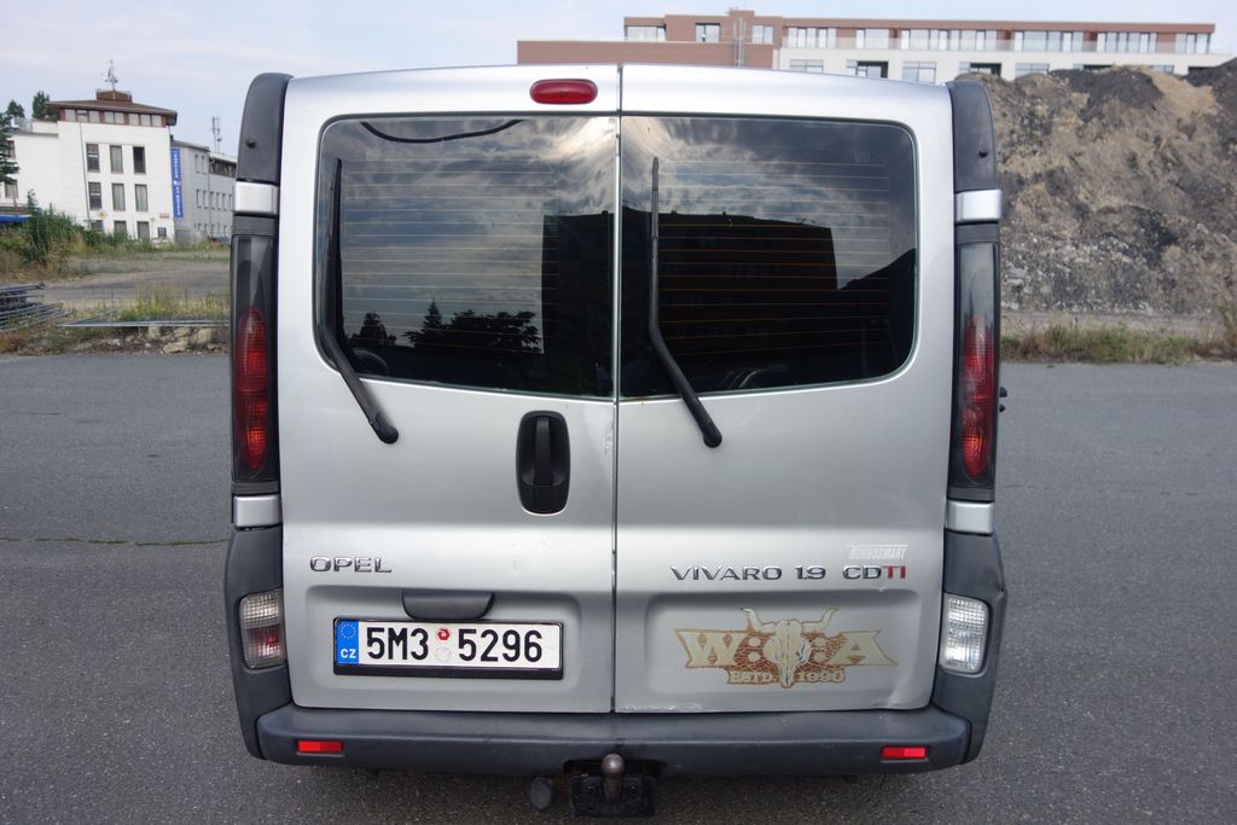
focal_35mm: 28
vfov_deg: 46.4
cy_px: 412
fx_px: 962
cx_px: 618
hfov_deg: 65.5
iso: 125
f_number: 2
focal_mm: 10.4
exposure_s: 1/2000
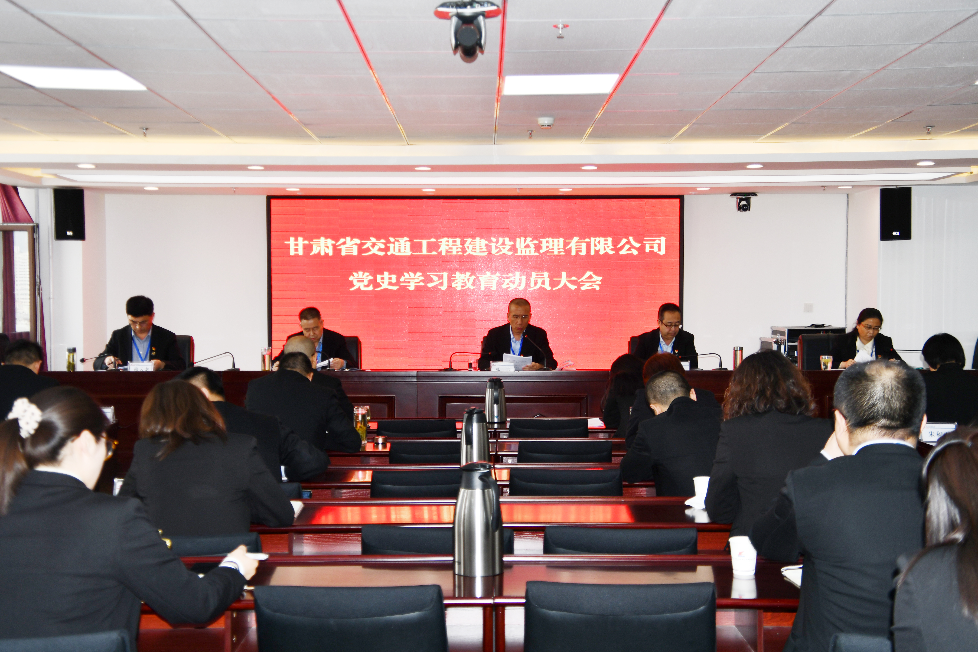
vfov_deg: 28.1
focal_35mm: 48
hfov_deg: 41.1
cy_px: 326
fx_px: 1304
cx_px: 489
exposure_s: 1/250
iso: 140
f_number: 3.8
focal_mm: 32
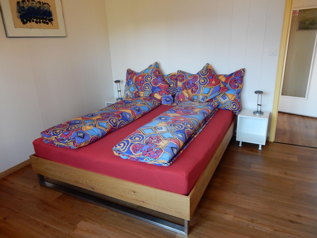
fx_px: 229
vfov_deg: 54.9
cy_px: 119
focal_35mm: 25
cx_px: 158
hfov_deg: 69.4
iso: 320
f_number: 3.7
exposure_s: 1/30
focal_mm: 4.5
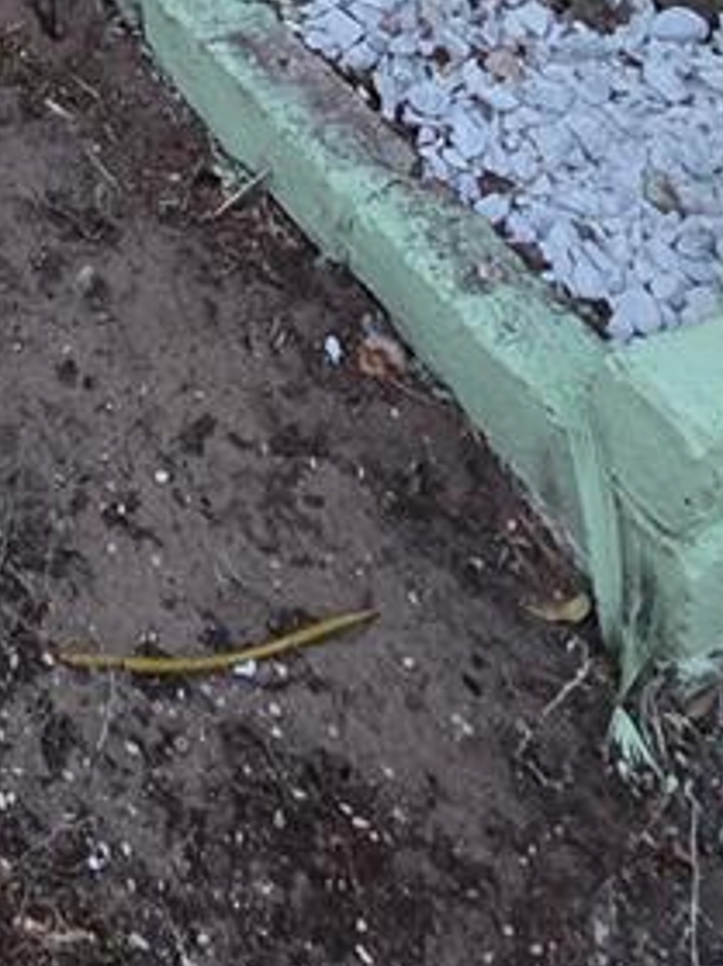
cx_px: -111
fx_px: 1561
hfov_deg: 24.1
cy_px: -699
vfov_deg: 22.7
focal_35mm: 56
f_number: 2.2
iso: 250
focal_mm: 2.2
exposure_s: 1/60
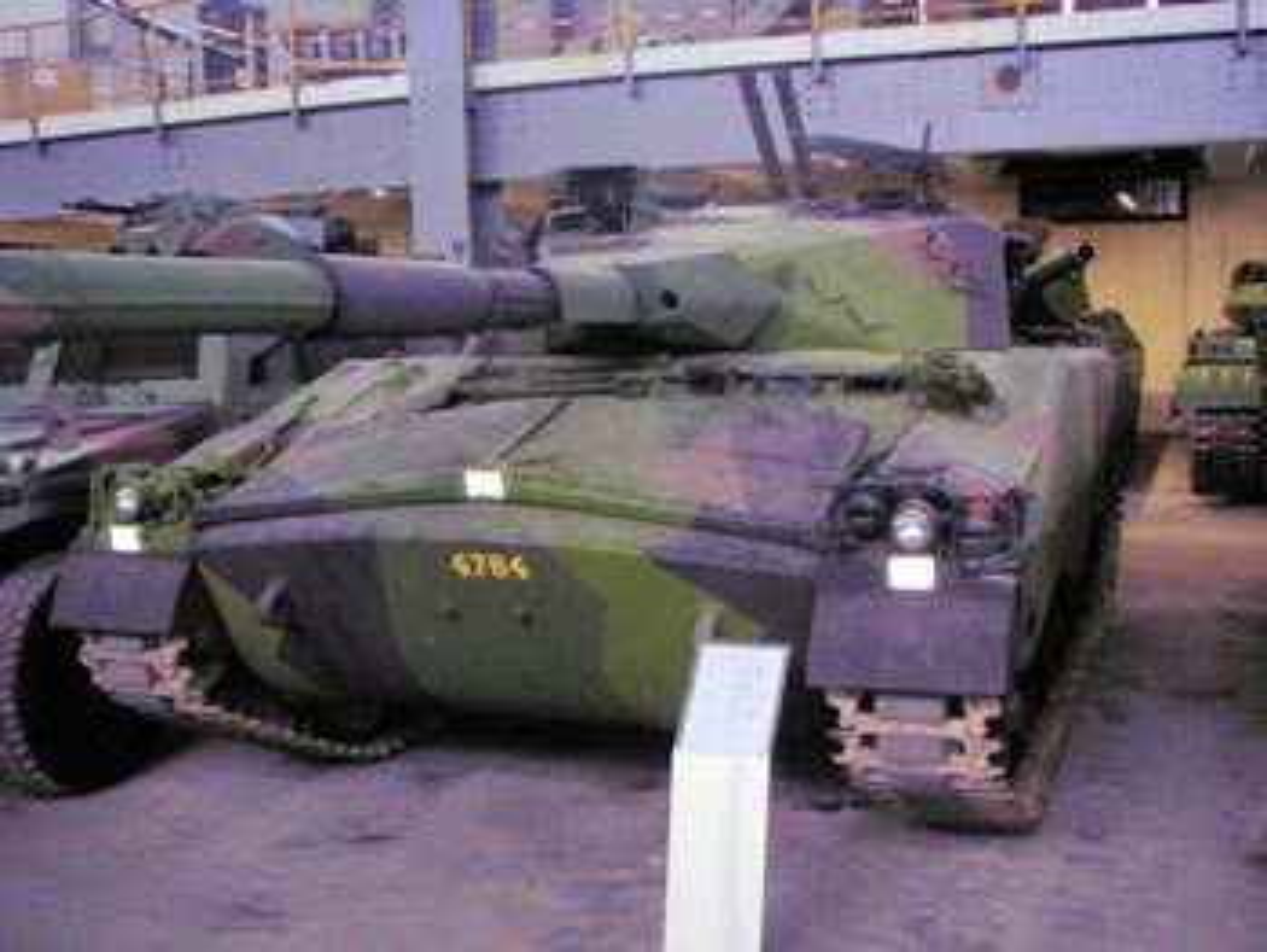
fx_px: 1392
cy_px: 476
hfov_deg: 48.9
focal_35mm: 38
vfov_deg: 37.8
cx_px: 634
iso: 160
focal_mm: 6
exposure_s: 1/45
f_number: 2.8
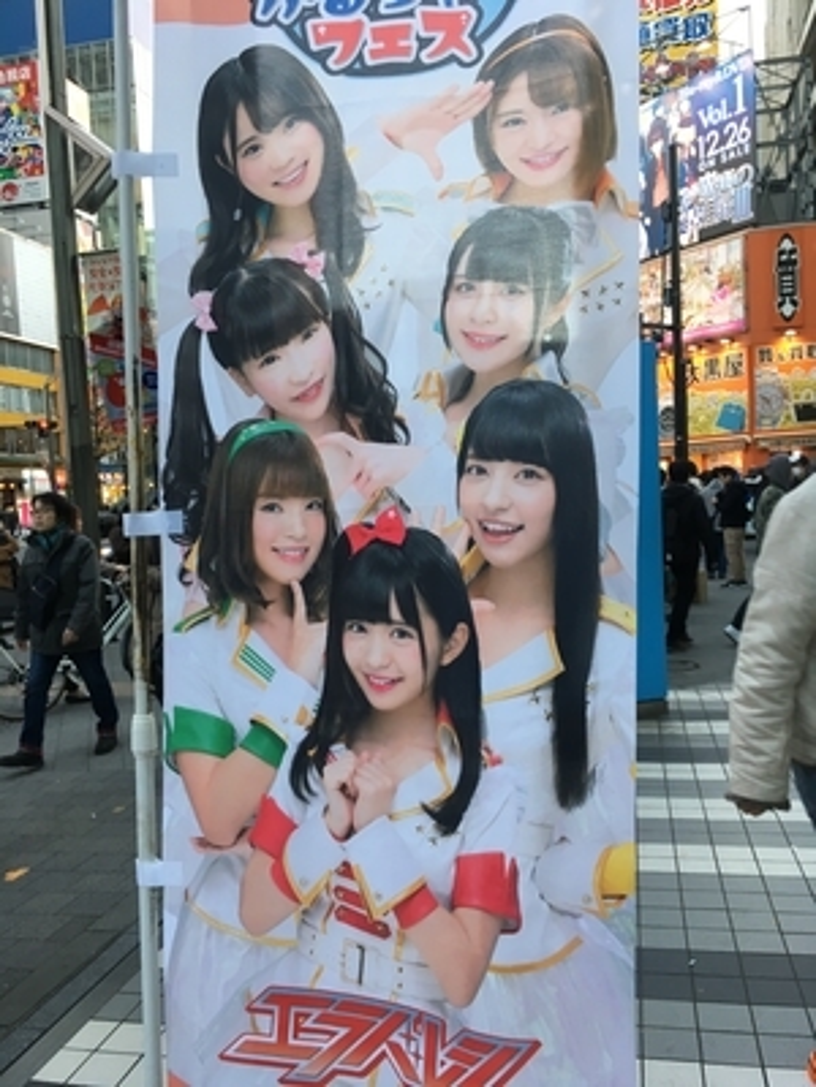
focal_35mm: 29
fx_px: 911
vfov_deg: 61.7
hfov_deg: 48.2
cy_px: 544
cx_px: 408
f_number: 2.2
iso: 25
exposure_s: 1/40
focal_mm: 4.15
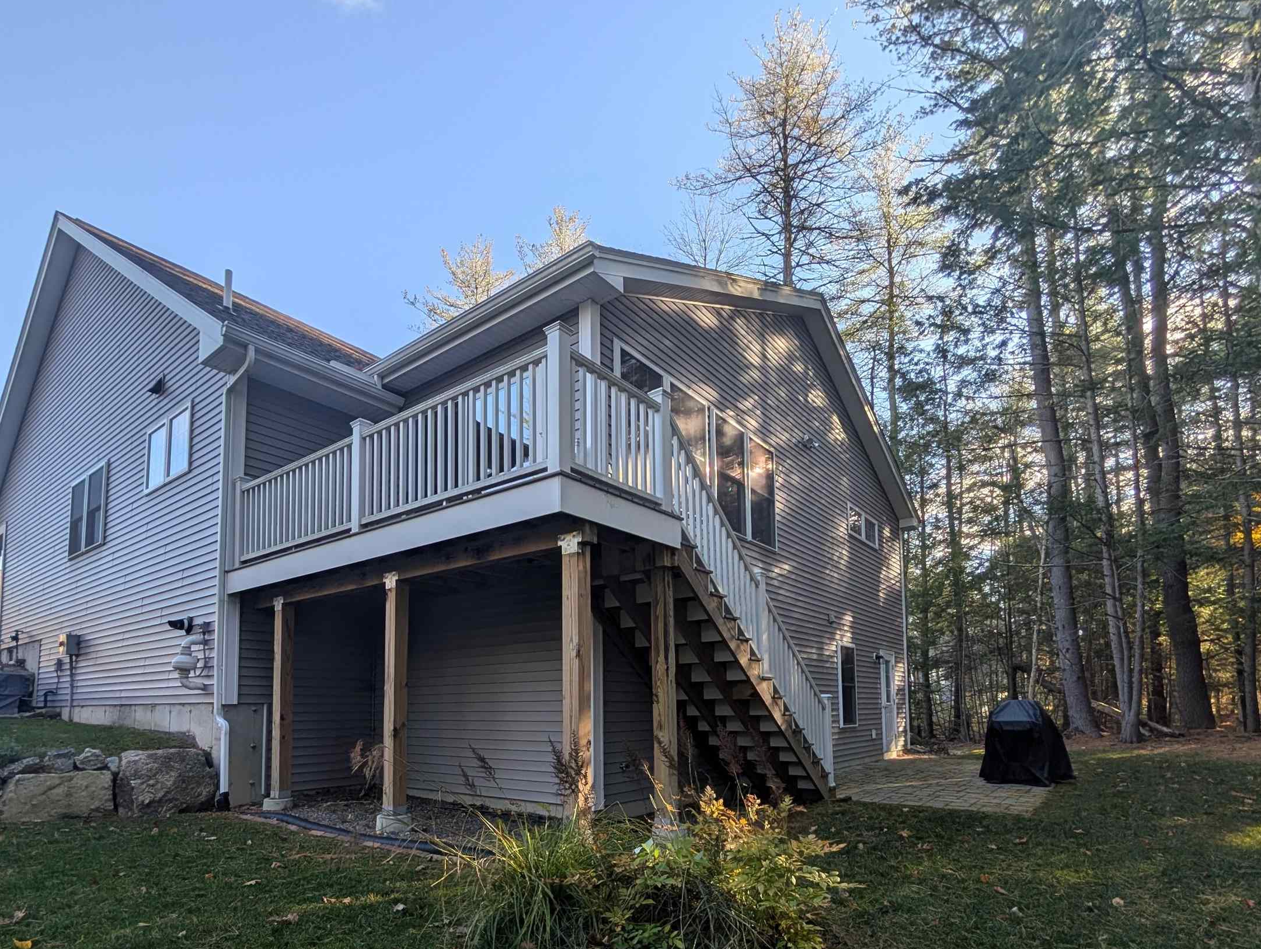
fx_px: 620
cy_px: 654
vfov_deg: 72.0
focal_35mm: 17
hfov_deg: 90.9
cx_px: 594
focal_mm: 2.02
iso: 56
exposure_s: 1/992
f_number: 1.7
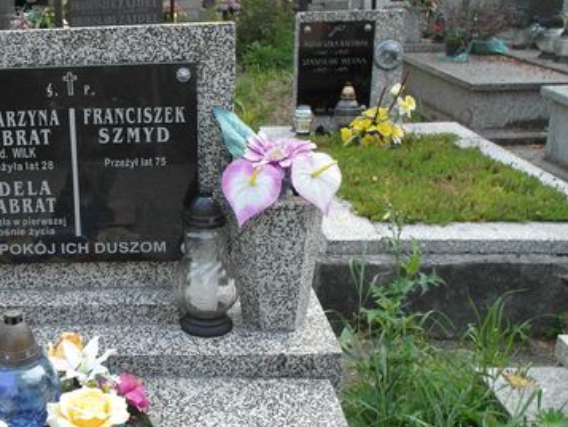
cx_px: 111
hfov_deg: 41.9
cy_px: 221
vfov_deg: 33.6
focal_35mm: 43
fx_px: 706
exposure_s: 1/90
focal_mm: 5.2
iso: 80
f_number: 3.4
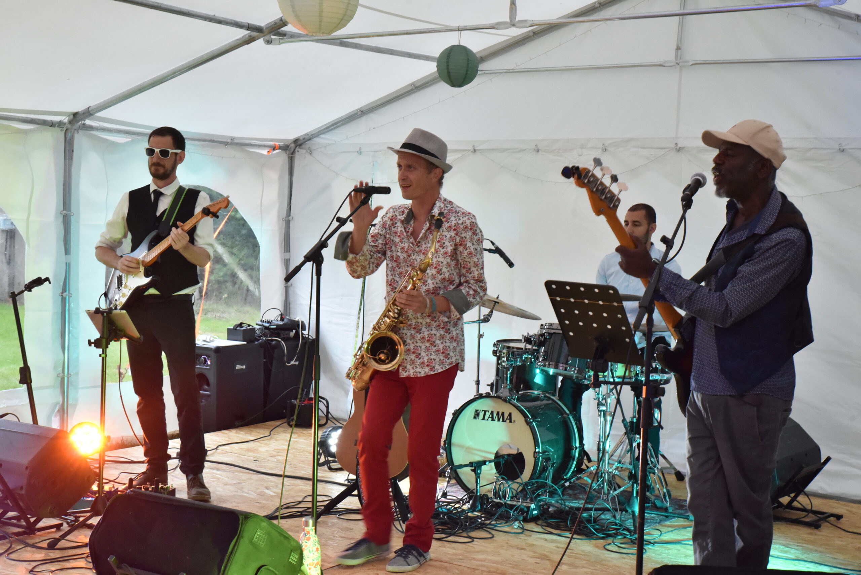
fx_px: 1316
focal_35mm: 55
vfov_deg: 24.6
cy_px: 288
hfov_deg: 36.2
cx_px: 430
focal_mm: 55
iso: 6400
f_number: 13
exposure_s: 1/60
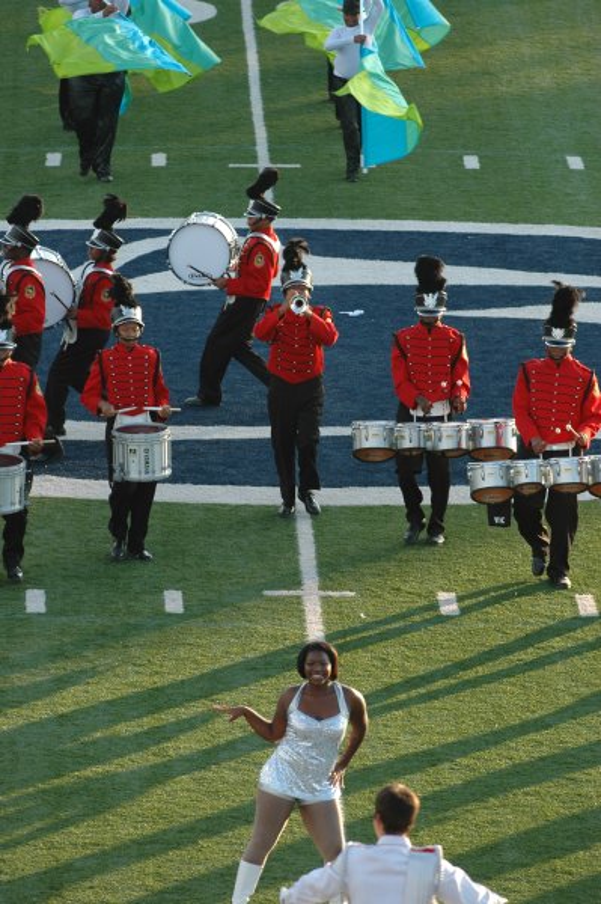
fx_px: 7525
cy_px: 452
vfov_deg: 6.9
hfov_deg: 4.6
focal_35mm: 300
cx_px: 300
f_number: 4
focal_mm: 200
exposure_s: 1/250
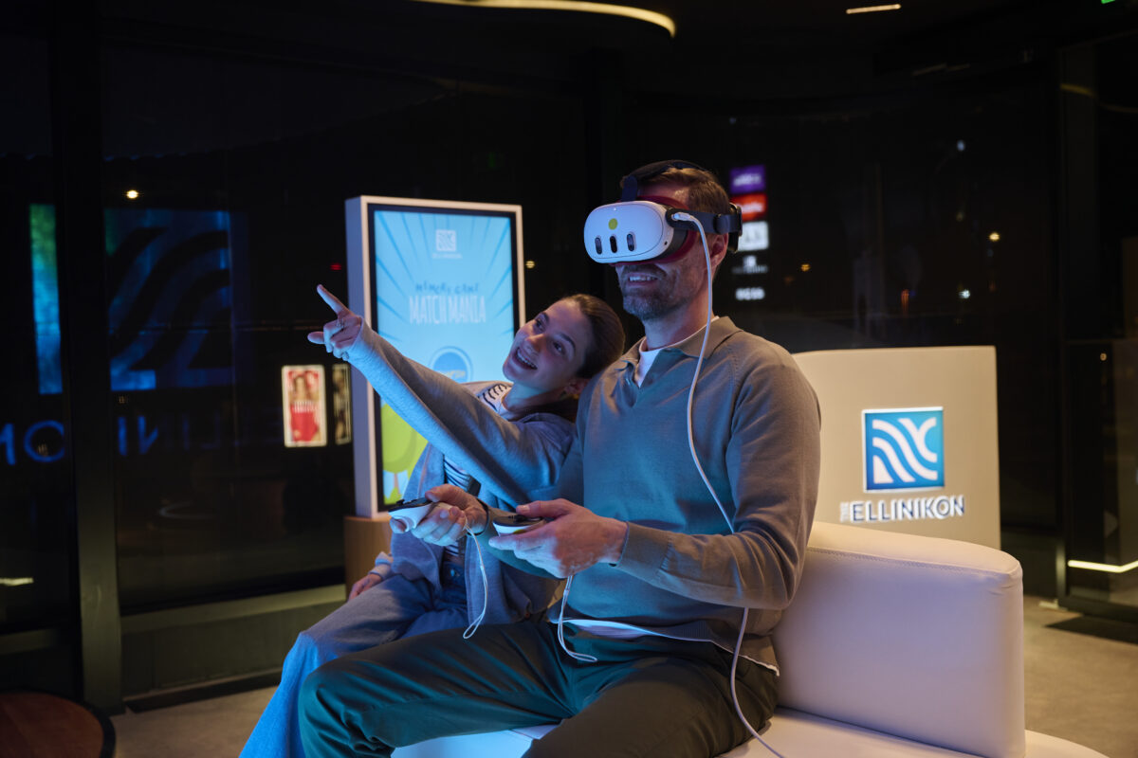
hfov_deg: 53.1
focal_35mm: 36
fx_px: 1138
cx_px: 569
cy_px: 379
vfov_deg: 36.9
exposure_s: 1/125
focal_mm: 36
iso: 800
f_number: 3.5
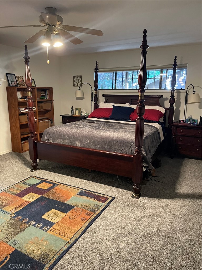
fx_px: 202
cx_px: 101
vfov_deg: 67.3
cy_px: 135
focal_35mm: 26
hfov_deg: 53.1
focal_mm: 4.2
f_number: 1.6
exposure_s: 1/30
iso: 500
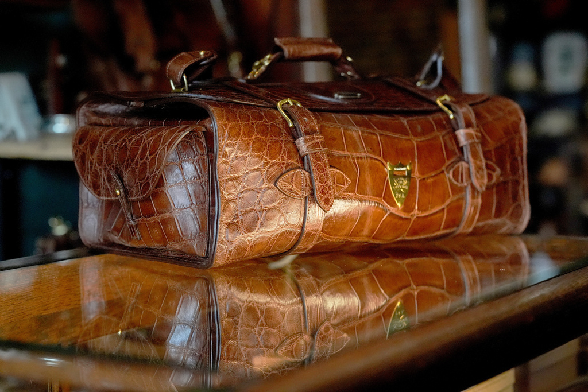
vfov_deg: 16.1
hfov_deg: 23.9
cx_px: 294
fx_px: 1388
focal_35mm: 85
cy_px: 196
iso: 8000
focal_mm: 85
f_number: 3.2
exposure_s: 1/3200
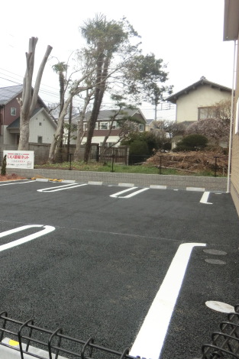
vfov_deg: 55.8
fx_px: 339
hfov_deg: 35.9
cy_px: 183
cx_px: 12
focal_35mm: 34
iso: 80
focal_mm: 4.3
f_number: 3.2
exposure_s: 1/500
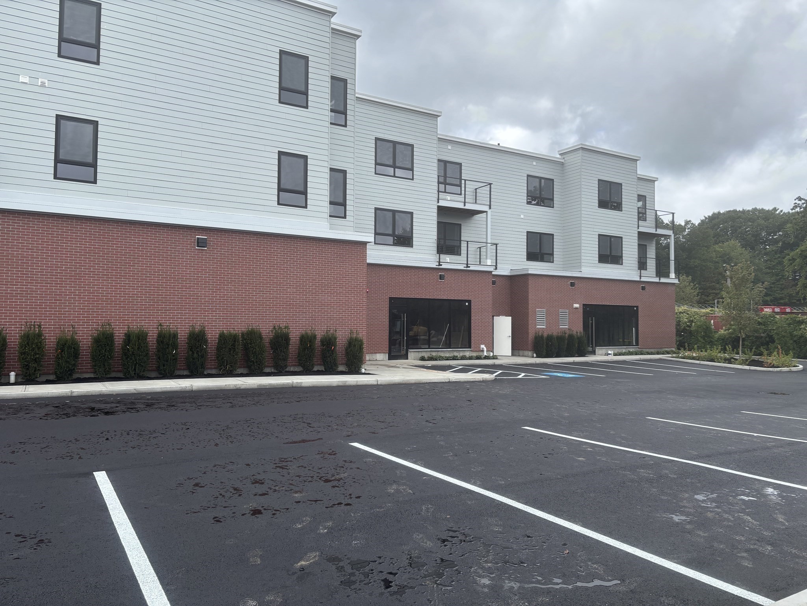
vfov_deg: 53.1
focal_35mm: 26
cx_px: 404
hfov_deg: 67.3
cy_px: 303
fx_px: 606
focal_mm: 5.96
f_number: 1.6
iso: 50
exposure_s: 1/1152
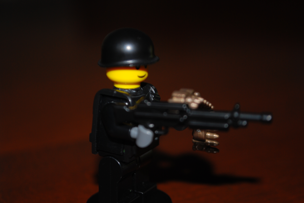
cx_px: 152
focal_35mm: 82
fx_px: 697
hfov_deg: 24.6
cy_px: 102
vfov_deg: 16.6
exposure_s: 1/60
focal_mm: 55
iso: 200
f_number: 5.6
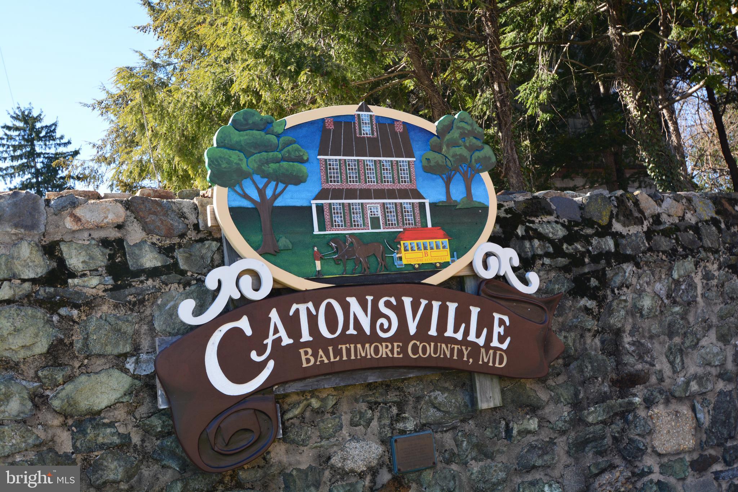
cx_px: 369
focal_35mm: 36
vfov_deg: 36.9
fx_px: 738
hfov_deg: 53.1
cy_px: 246
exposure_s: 1/160
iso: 400
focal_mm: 24
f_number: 9
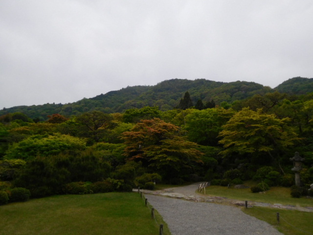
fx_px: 226
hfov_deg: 69.4
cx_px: 156
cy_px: 118
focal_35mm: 25
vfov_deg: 54.9
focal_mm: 4.5
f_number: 3.4
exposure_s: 1/800
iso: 125
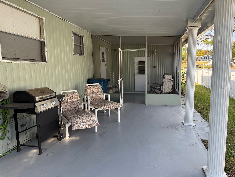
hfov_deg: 71.6
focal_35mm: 24
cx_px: 118
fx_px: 163
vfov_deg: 56.8
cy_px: 88
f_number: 1.78
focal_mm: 6.76
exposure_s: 1/757
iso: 100
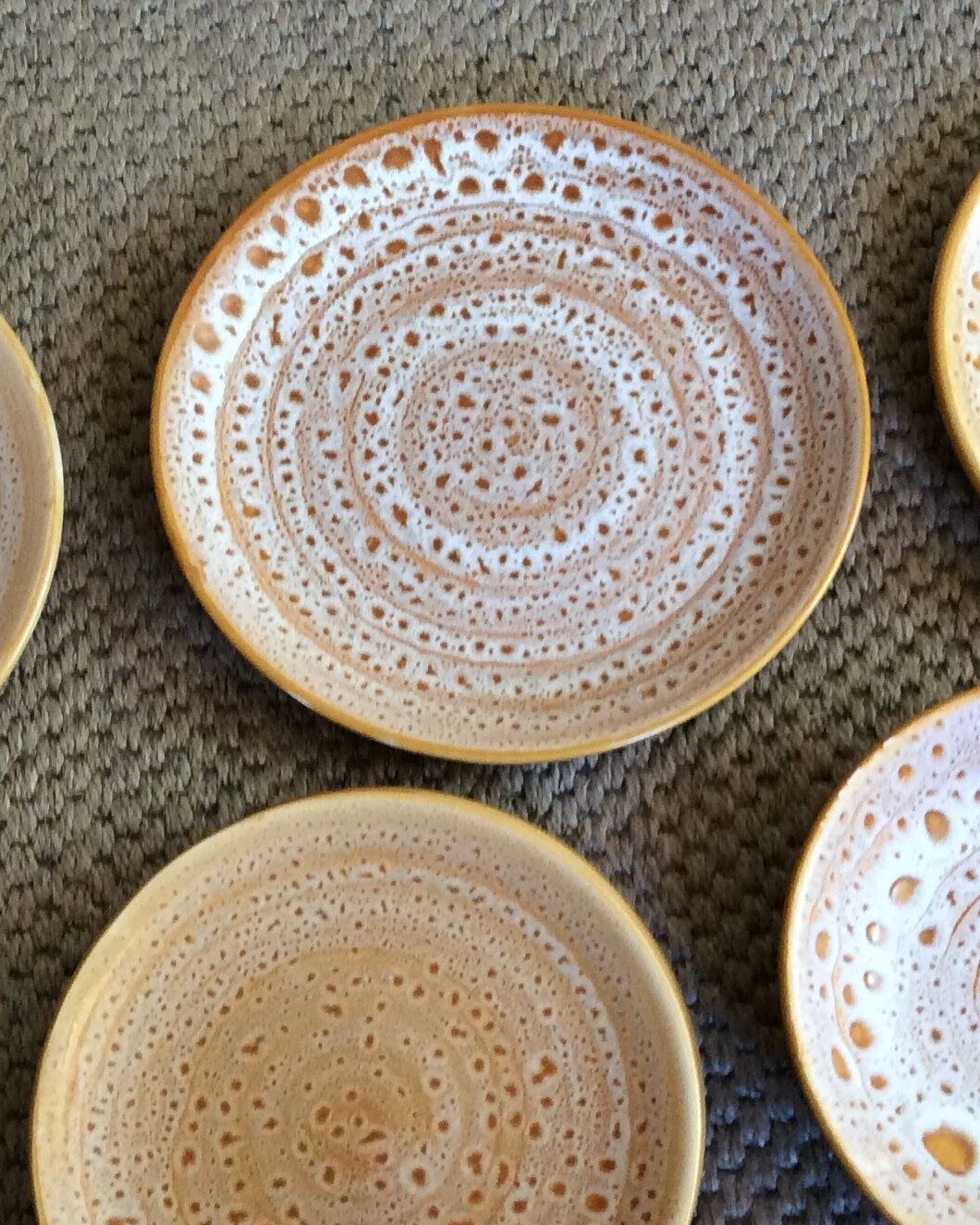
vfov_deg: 30.9
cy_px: 690
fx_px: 2212
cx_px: 489
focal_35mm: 61
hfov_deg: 25.0
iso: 125
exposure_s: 1/25
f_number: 2.4
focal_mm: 3.3
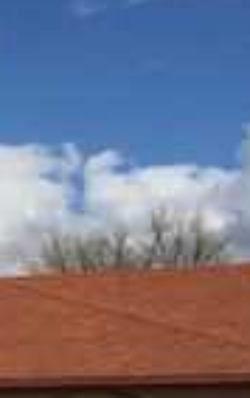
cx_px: -404
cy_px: 332
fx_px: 1175
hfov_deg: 10.1
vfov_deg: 19.0
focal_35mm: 108
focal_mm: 4.15
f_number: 2.2
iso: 32
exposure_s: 1/2825
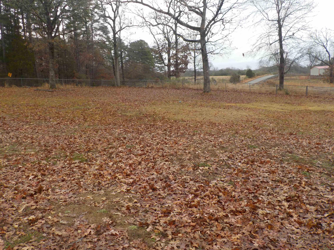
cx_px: 167
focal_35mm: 30
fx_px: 289
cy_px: 125
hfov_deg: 60.0
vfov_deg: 46.8
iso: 125
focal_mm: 4.1
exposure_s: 1/250
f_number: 3.3
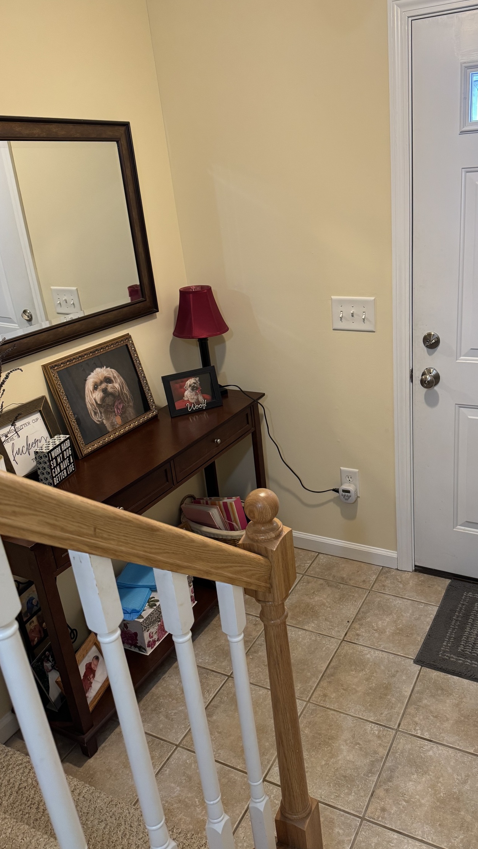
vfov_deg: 69.8
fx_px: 608
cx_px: 297
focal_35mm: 27
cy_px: 411
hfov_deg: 42.6
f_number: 1.78
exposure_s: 1/60
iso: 200
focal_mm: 6.76
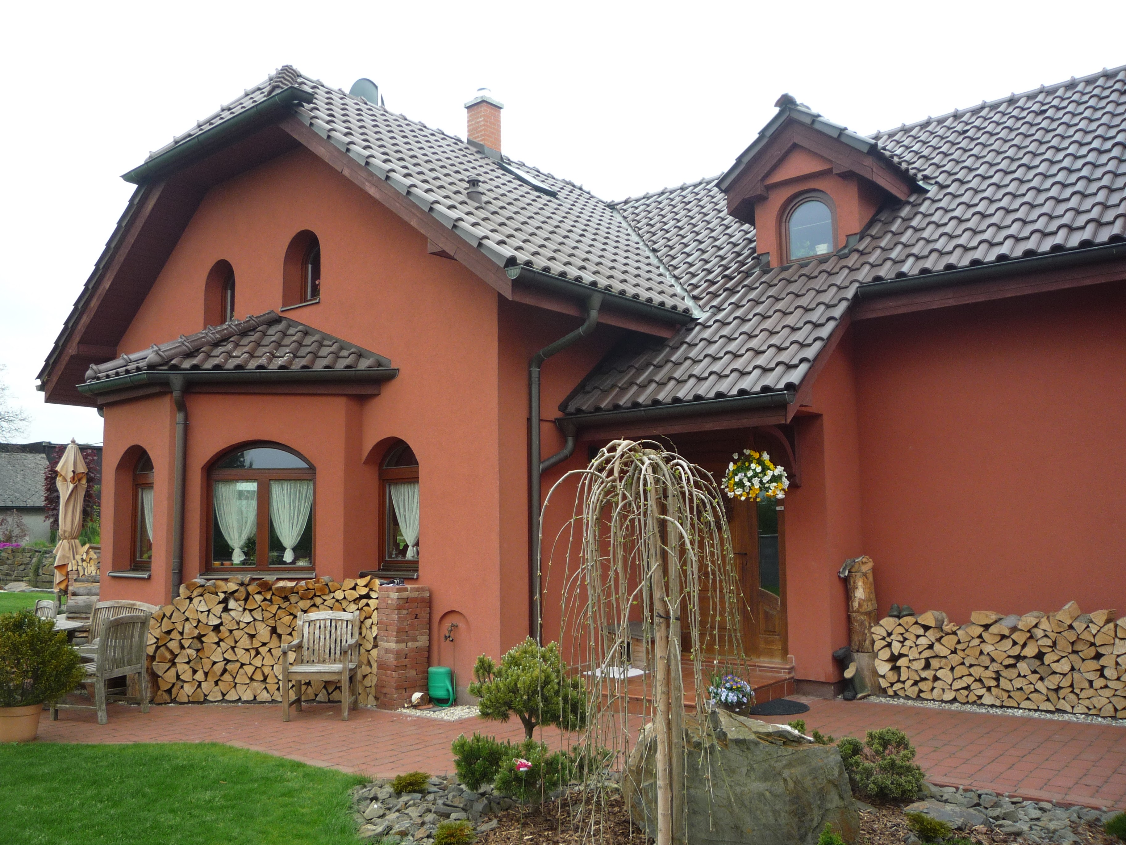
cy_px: 422
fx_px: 976
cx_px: 563
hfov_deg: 60.0
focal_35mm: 30
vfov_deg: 46.8
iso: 100
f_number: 4
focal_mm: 5.2
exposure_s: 1/160
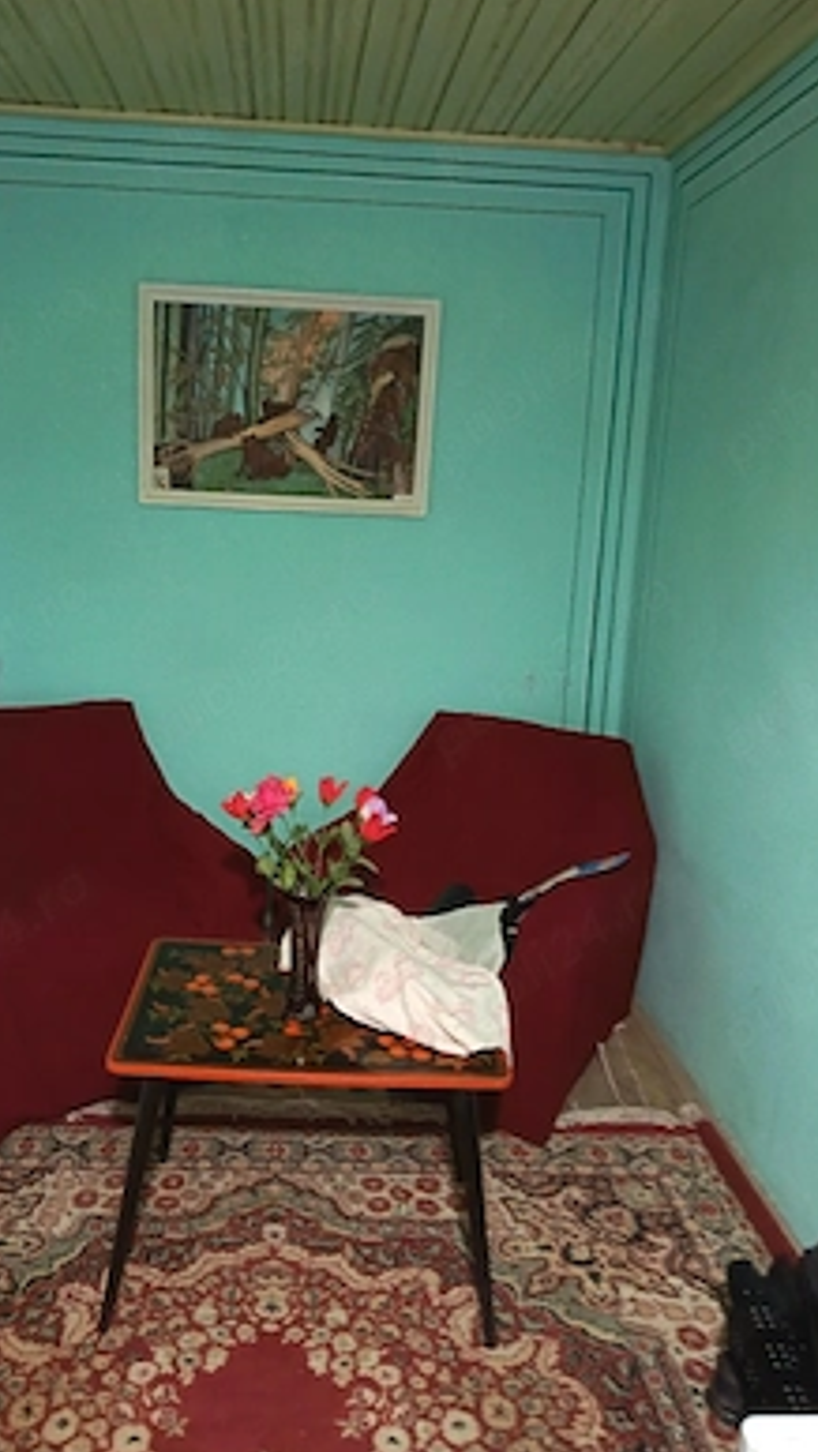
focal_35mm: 27
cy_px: 713
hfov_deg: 42.8
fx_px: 1040
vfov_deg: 69.8
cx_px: 334
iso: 5005
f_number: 1.75
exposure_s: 1/25.1
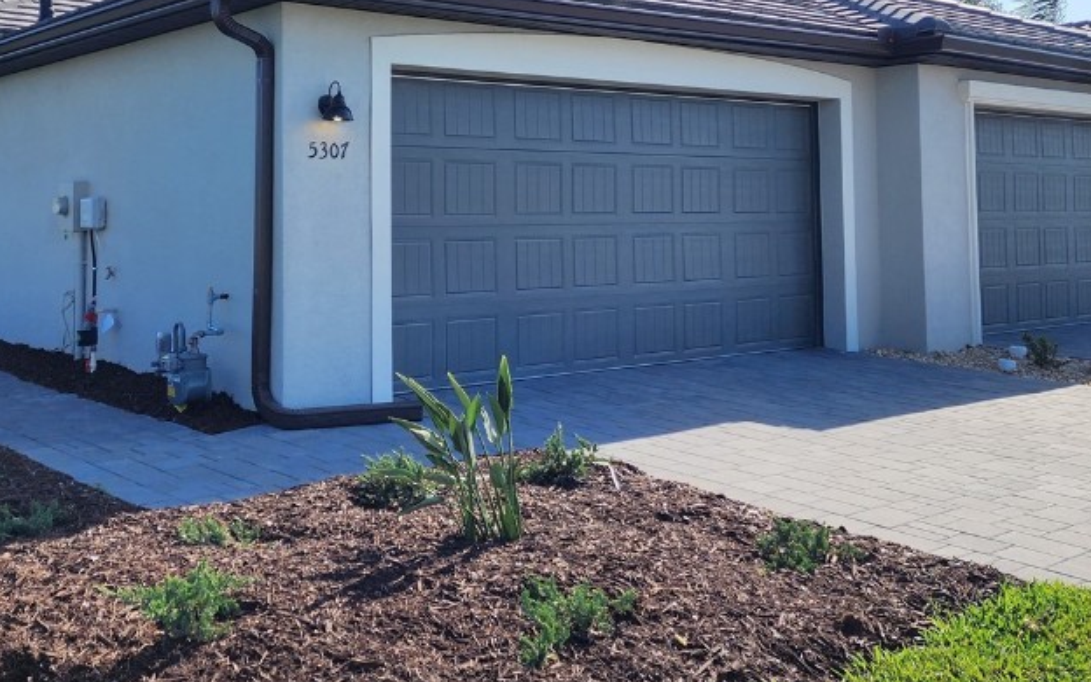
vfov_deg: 31.4
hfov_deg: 48.5
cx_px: 374
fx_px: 1189
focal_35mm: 40
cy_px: 163
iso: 12
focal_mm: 6.4
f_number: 1.8
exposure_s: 1/1559
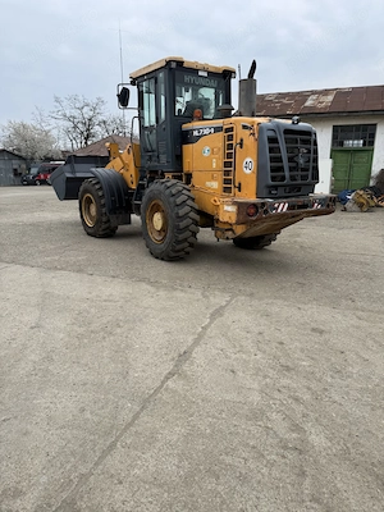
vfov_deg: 71.6
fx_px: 355
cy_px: 256
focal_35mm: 24
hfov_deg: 56.8
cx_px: 192
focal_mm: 6.76
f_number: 1.78
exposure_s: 1/1361
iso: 80
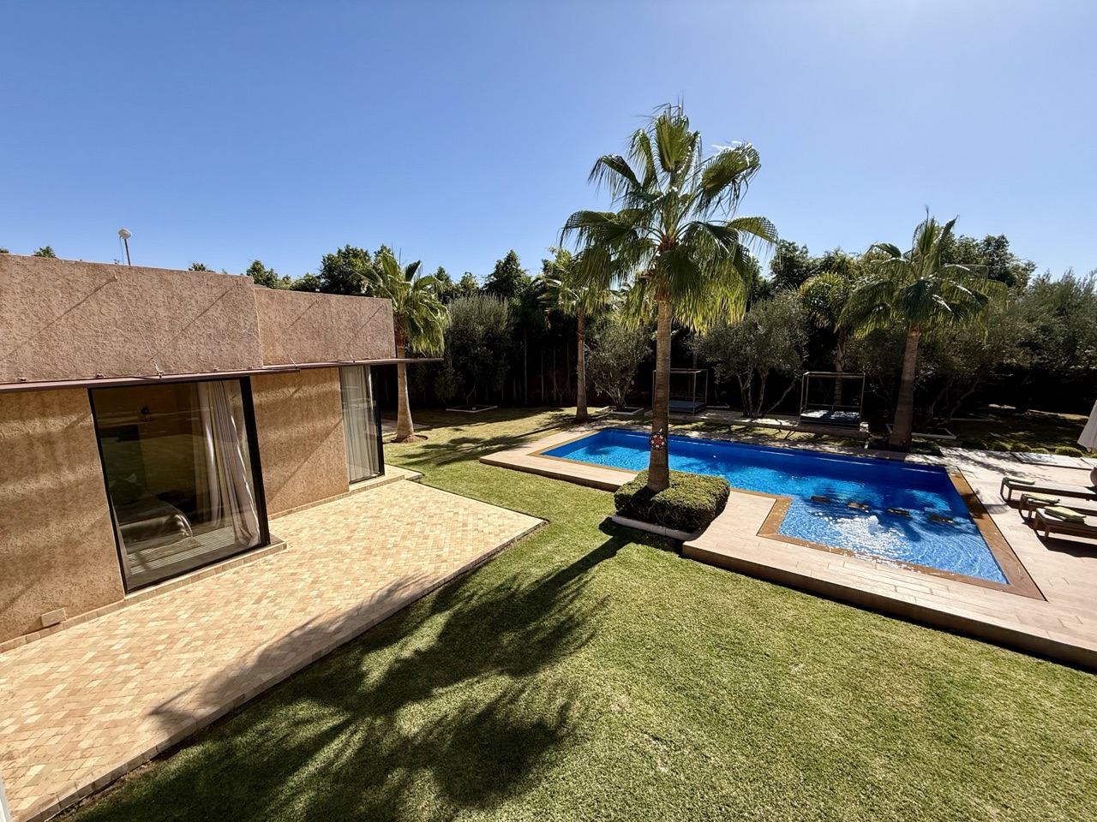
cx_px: 548
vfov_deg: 85.7
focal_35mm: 14
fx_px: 444
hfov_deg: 102.1
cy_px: 411
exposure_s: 1/1901
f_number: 2.2
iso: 50
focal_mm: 2.22
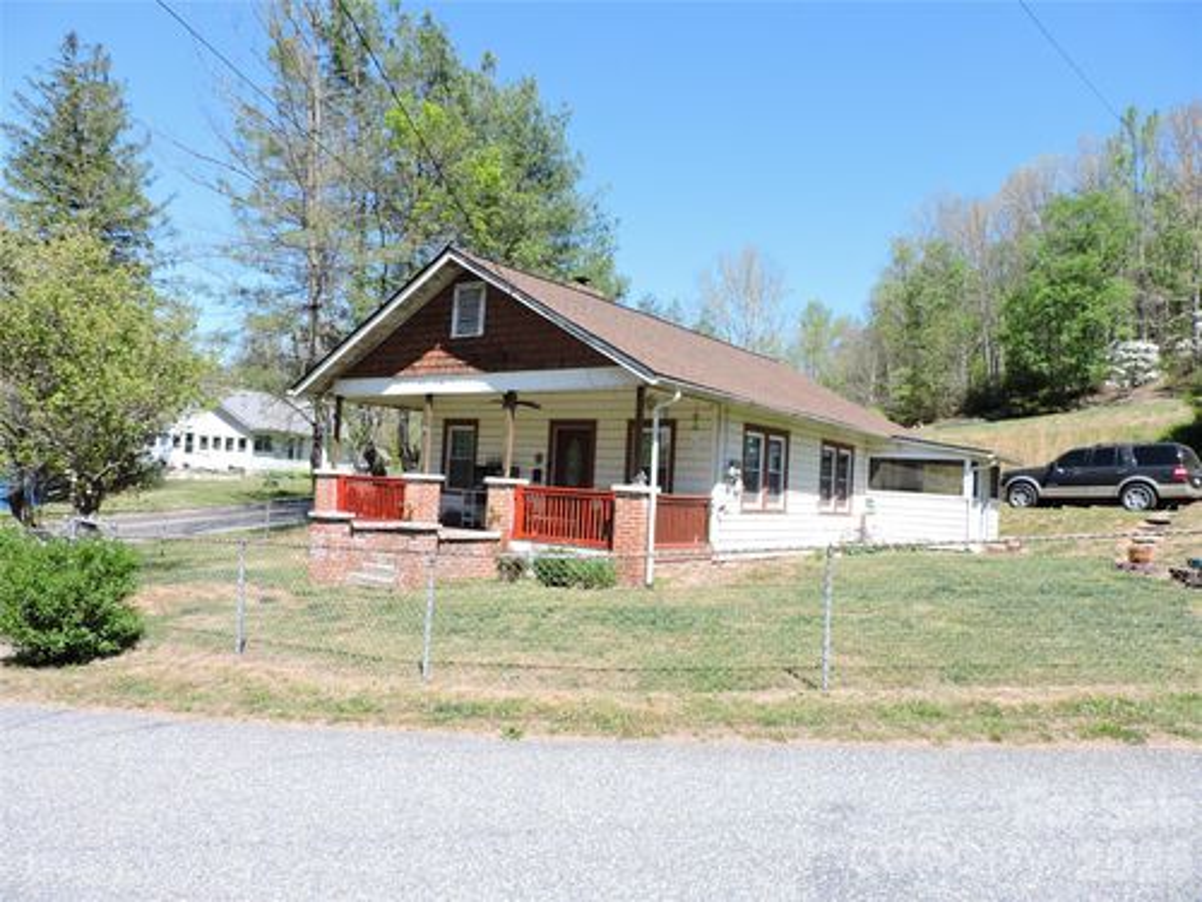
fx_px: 833
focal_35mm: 24
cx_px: 601
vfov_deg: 56.8
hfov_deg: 71.6
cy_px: 451
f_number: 3
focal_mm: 4.3
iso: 100
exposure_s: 1/640
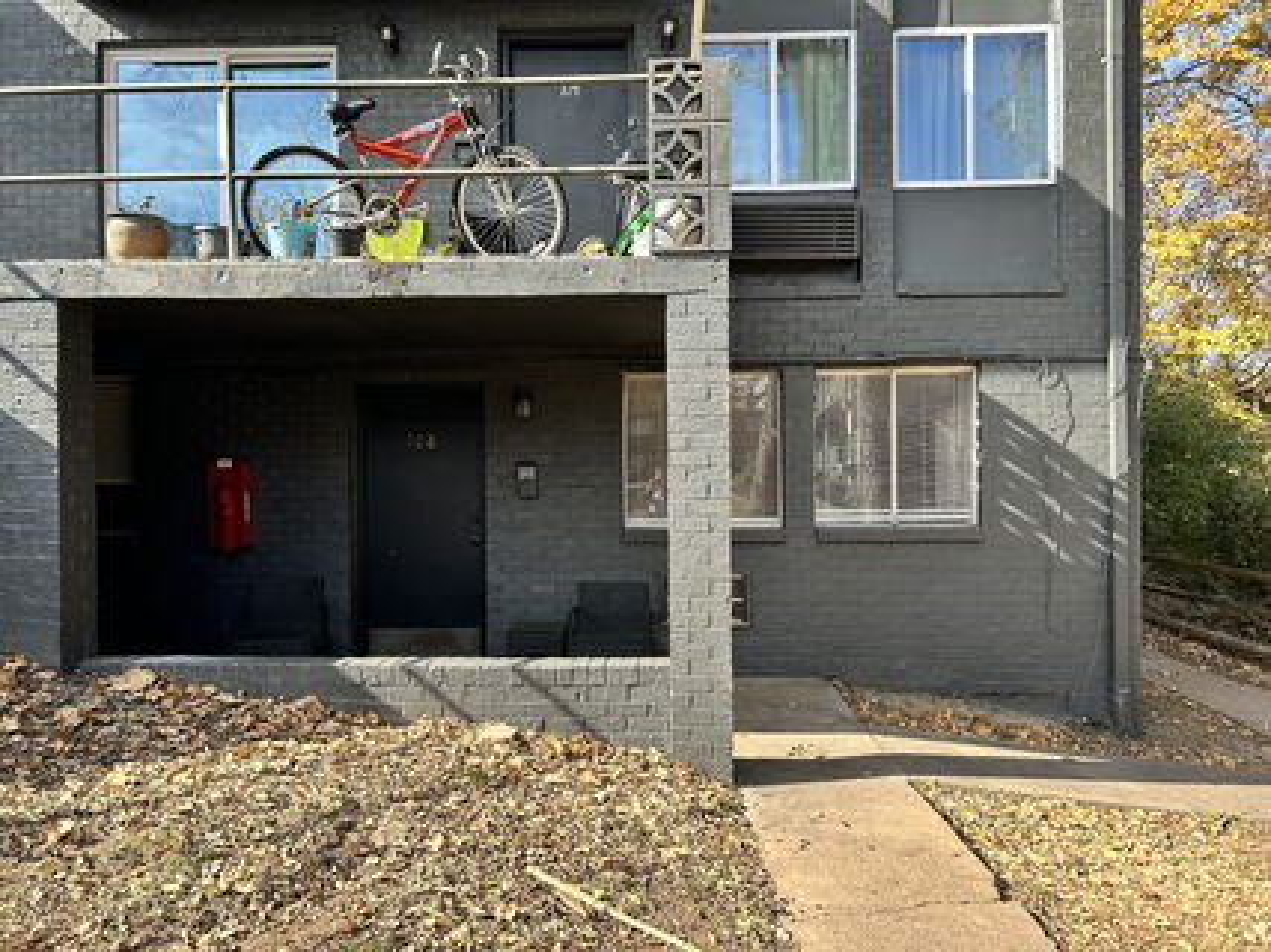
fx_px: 954
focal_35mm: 26
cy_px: 476
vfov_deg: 53.0
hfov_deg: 67.3
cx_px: 636
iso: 50
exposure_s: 1/705
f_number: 1.5
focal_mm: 5.7
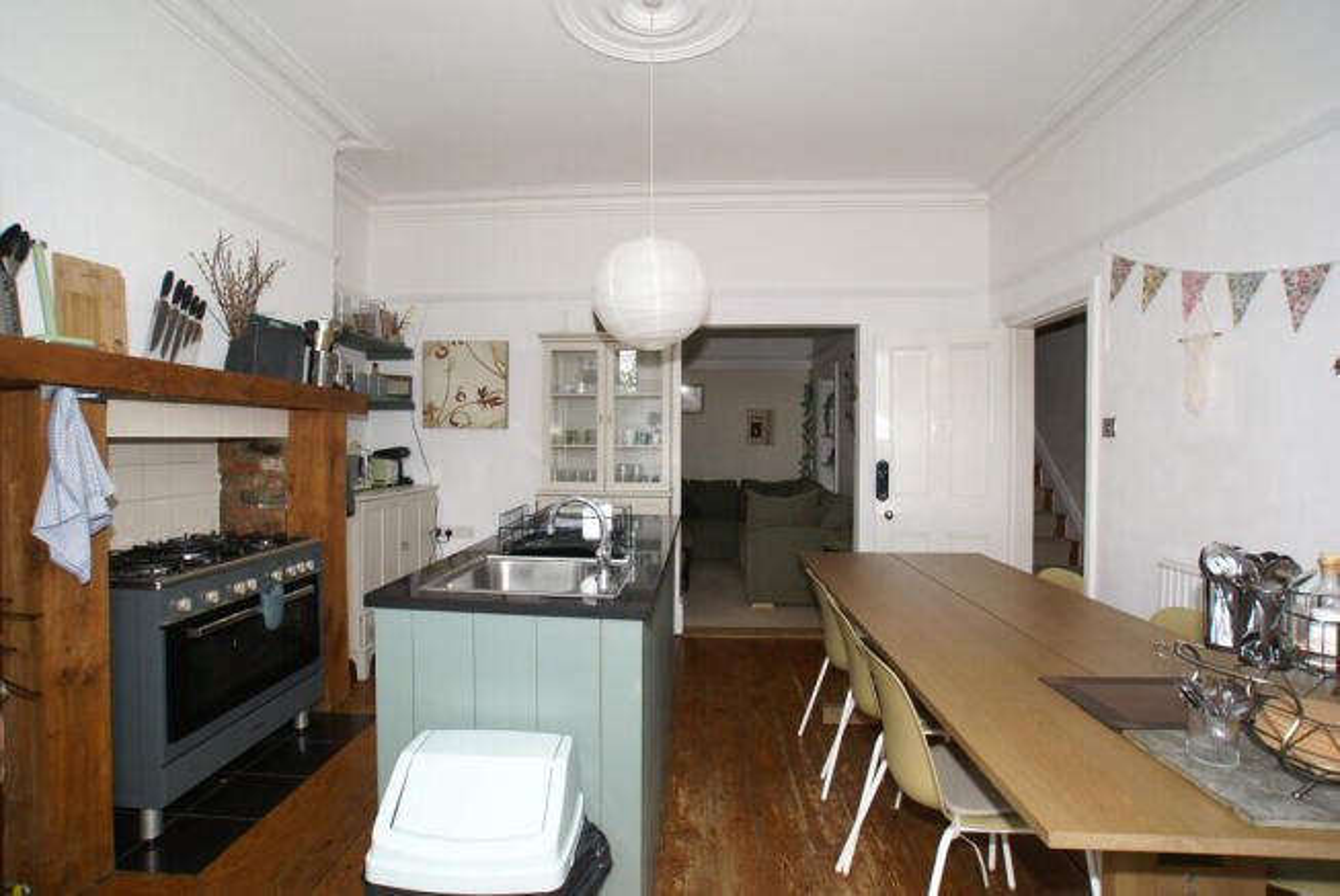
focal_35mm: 16
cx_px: 670
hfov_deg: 94.9
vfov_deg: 72.2
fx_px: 615
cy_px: 448
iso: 400
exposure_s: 1/60
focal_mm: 11
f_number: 5.6
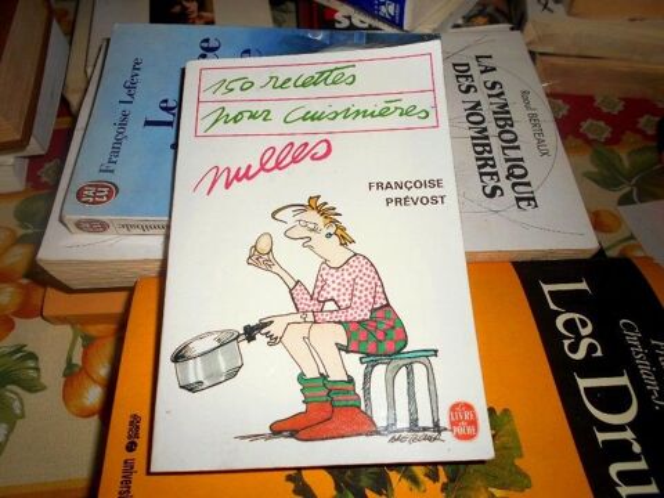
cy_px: 249
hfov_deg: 67.3
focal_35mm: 26
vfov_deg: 53.1
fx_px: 499
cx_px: 332
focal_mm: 4.6
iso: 80
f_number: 3.2
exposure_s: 1/25
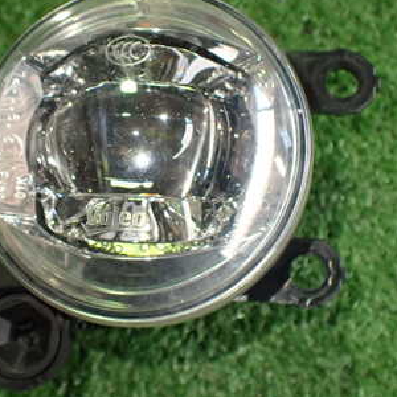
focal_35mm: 53
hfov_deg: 31.9
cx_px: 123
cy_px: 173
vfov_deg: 32.2
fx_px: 688
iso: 500
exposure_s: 1/125
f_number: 2.3
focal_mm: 5.4
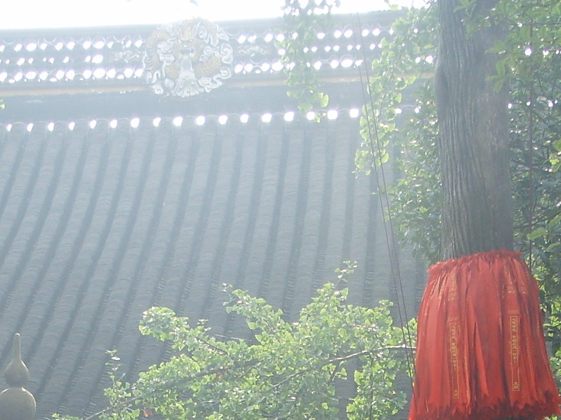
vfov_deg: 10.5
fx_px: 2236
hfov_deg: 14.3
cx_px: 167
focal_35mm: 138
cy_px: 567
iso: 50
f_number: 3.8
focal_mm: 8.8
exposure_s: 1/90
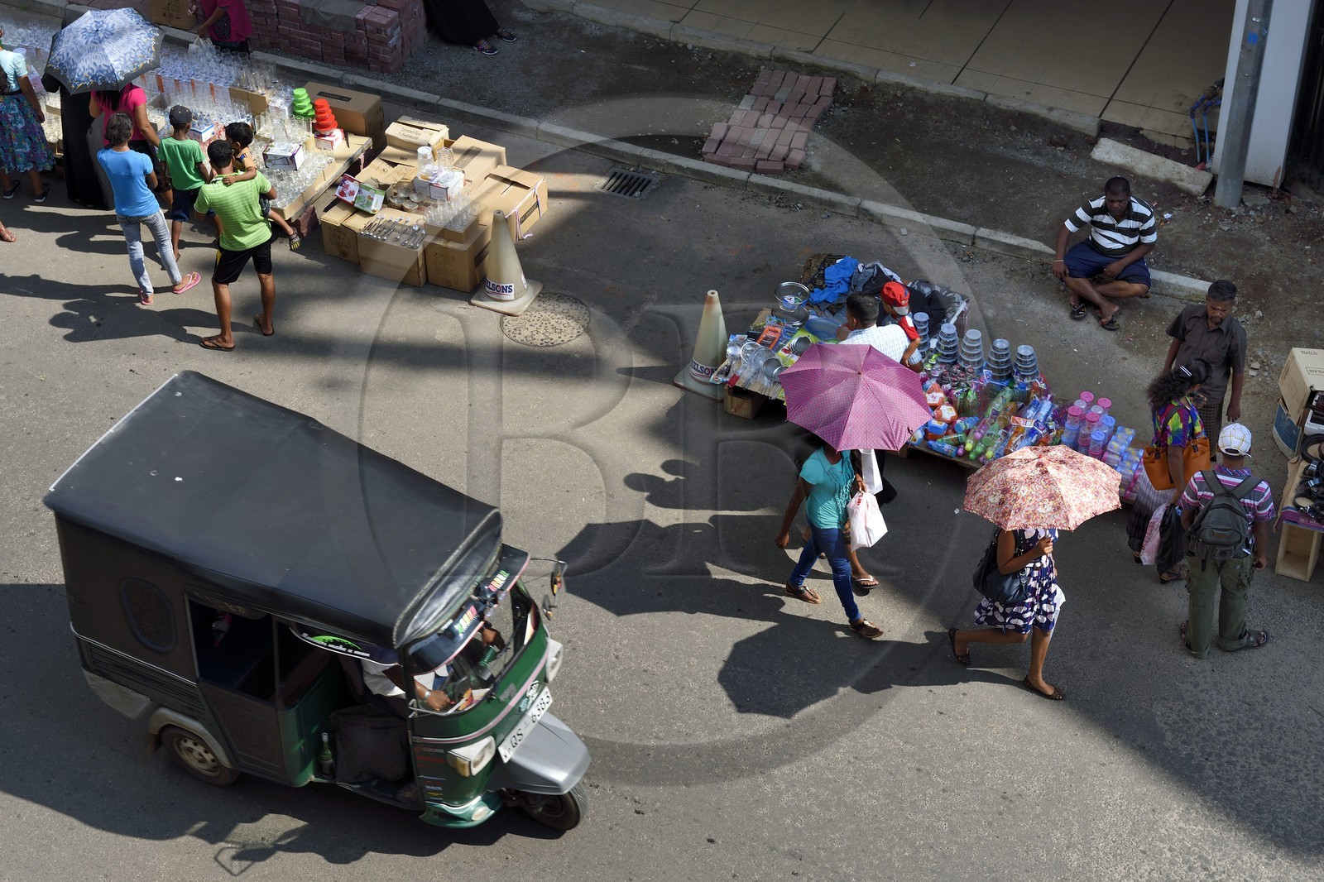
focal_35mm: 60
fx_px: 2206
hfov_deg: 33.4
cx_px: 662
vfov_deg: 22.6
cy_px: 441
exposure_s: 1/250
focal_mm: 60
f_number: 9
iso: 200
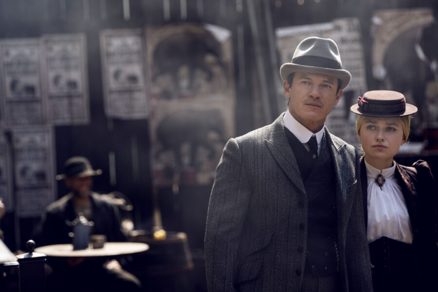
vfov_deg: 8.4
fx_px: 1995
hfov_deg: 12.5
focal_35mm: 164
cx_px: 219
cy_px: 146
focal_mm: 164
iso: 125
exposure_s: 1/800
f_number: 4.5
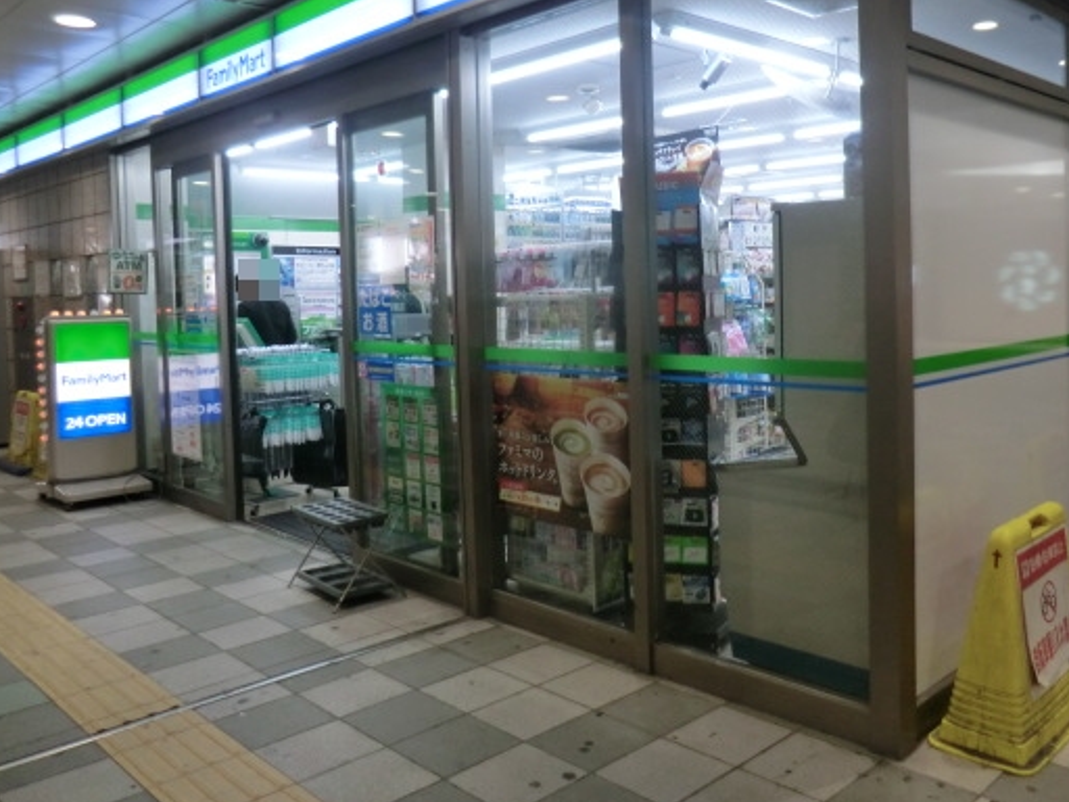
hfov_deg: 59.3
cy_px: 315
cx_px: 658
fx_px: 926
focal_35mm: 30
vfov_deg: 46.5
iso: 160
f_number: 3.2
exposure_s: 1/60
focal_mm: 4.3
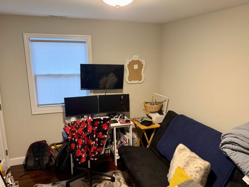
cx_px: 128
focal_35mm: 28
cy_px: 104
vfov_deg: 49.6
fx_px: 201
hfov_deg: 63.5
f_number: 1.78
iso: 200
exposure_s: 1/60
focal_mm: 6.76
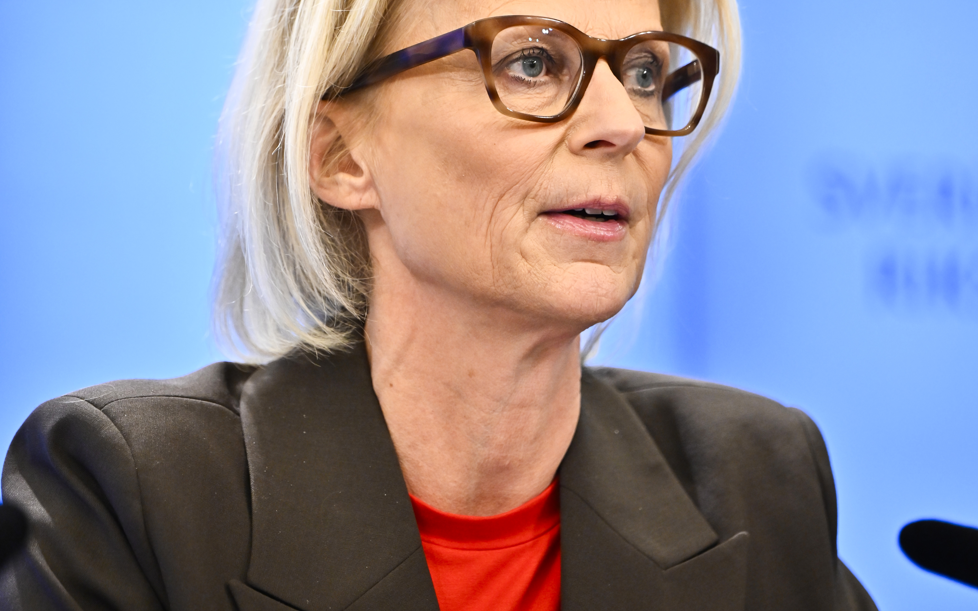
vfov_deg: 5.0
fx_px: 6930
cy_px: 180
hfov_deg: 8.1
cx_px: 489
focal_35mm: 260
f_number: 2.8
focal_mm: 170
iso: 2000
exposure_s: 1/640
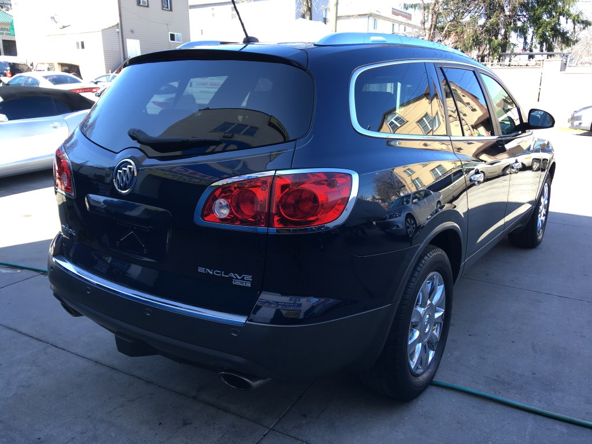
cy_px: 222
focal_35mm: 29
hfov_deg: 61.7
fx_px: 496
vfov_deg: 48.2
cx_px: 296
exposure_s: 1/155
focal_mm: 4.15
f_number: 2.2
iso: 25
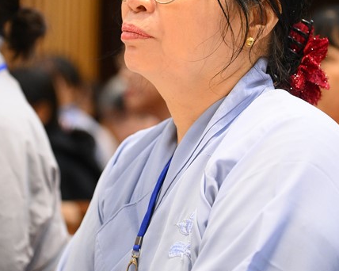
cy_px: 59
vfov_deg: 9.0
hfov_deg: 11.3
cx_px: 169
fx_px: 1715
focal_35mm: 171
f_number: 4
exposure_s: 1/160
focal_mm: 120
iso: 6400
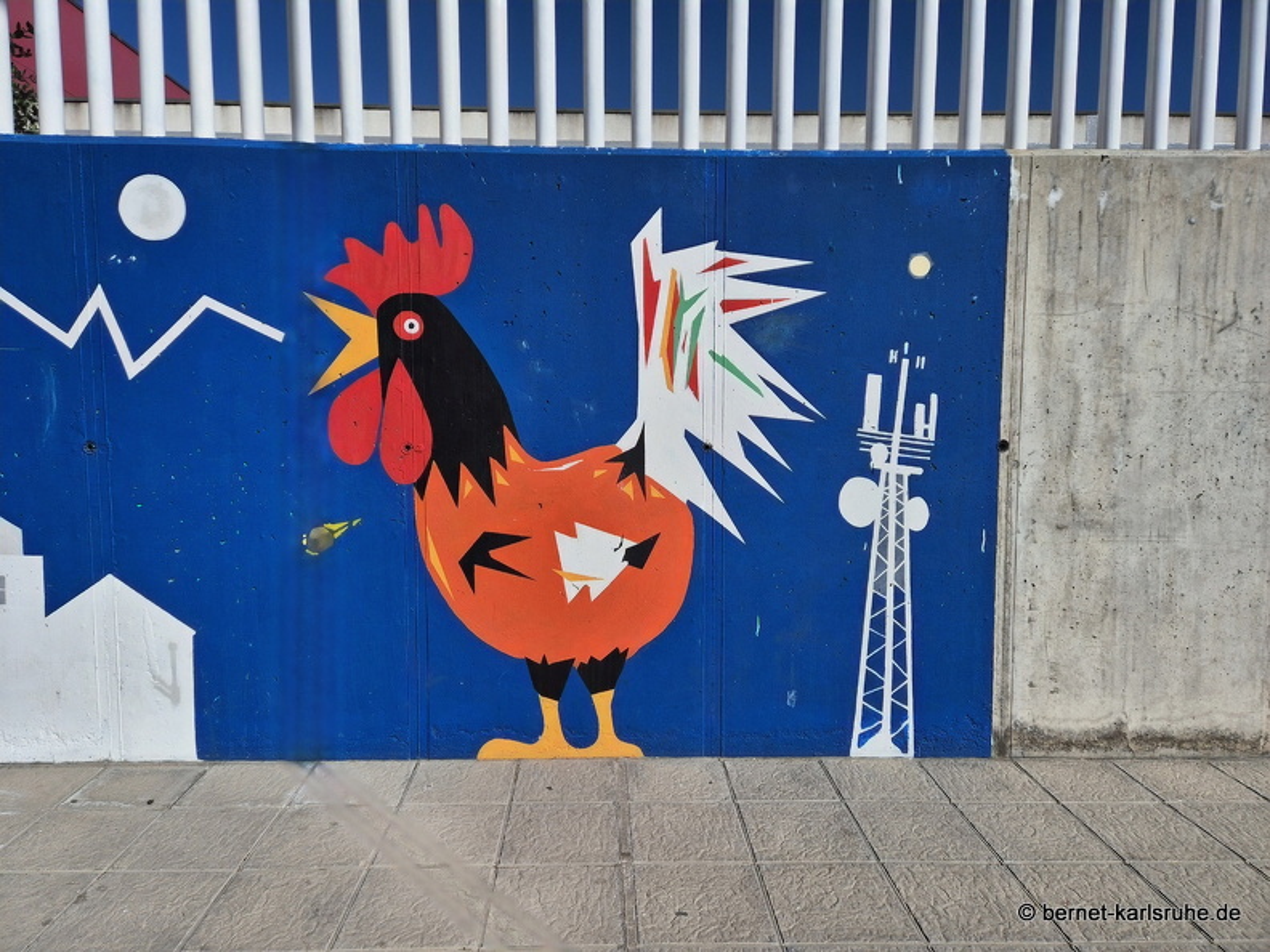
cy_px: 476
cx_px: 635
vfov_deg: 58.9
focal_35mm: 23
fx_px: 844
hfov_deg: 73.9
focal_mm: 5.4
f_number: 1.8
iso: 25
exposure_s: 1/5000
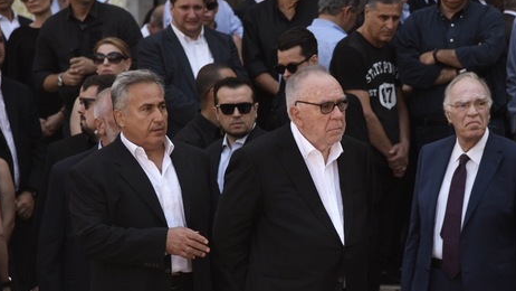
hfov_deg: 11.2
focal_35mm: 192
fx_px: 2627
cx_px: 345
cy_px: 246
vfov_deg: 6.3
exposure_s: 1/400
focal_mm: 110
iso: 250
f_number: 4
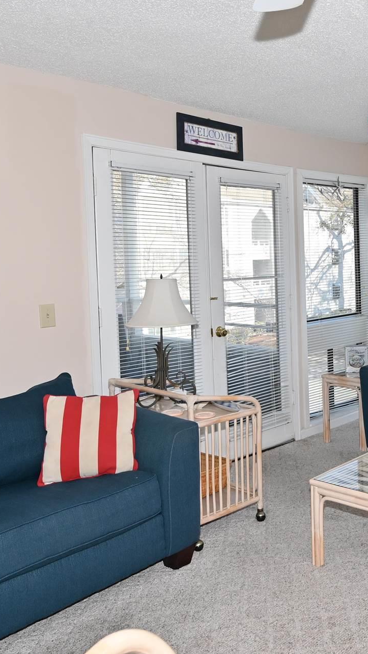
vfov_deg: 56.4
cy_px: 279
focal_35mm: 35
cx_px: 359
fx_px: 607
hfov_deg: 31.4
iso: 100
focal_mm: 14
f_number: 6.3
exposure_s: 1/125
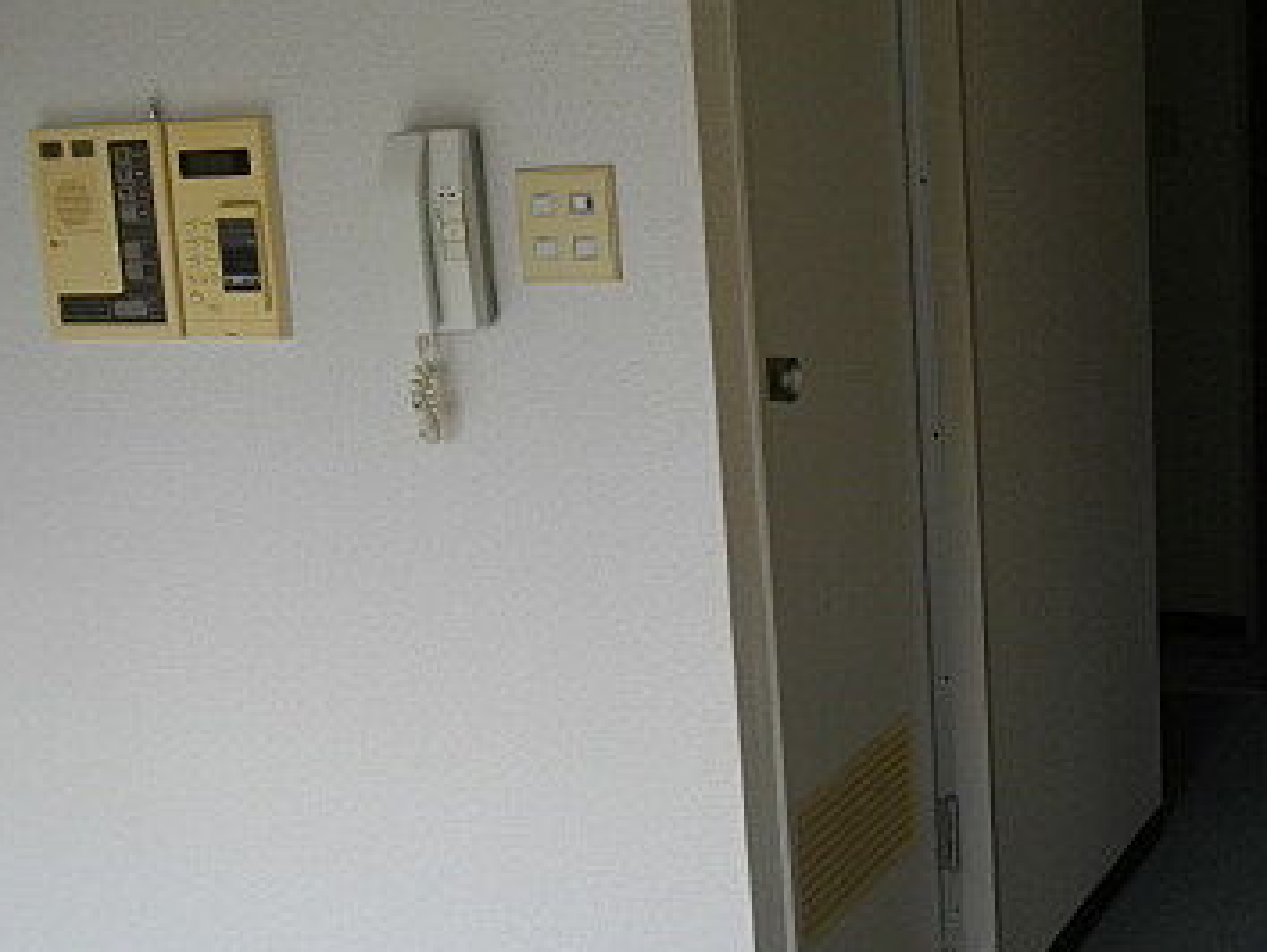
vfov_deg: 26.1
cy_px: 530
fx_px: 2051
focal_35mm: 56
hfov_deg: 33.5
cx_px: 988
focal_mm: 5.7
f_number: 2.9
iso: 100
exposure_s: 1/160
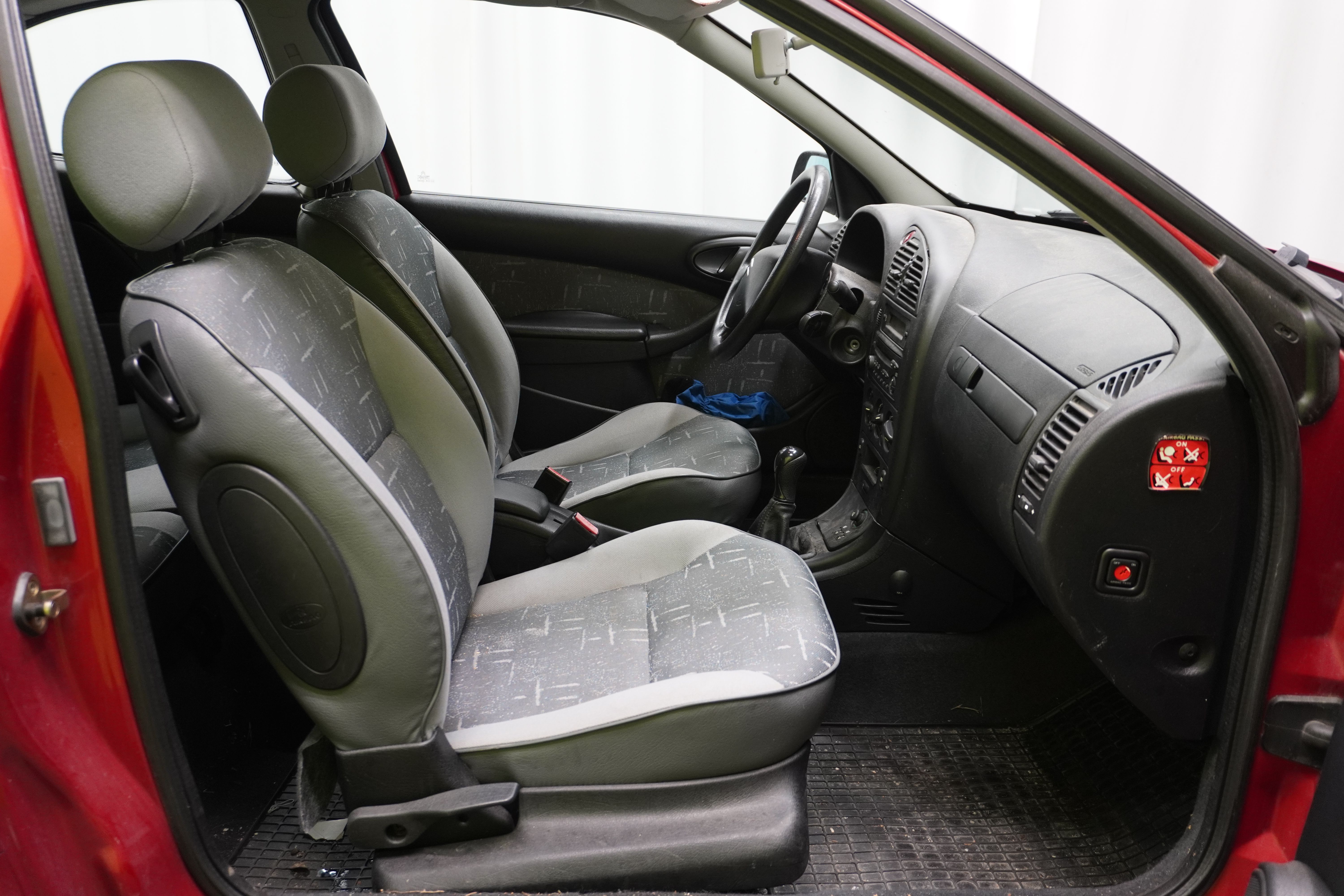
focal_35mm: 30
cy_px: 448
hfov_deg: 61.9
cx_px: 672
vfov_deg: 43.6
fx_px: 1120
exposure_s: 1/30
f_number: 4
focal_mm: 20
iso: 800
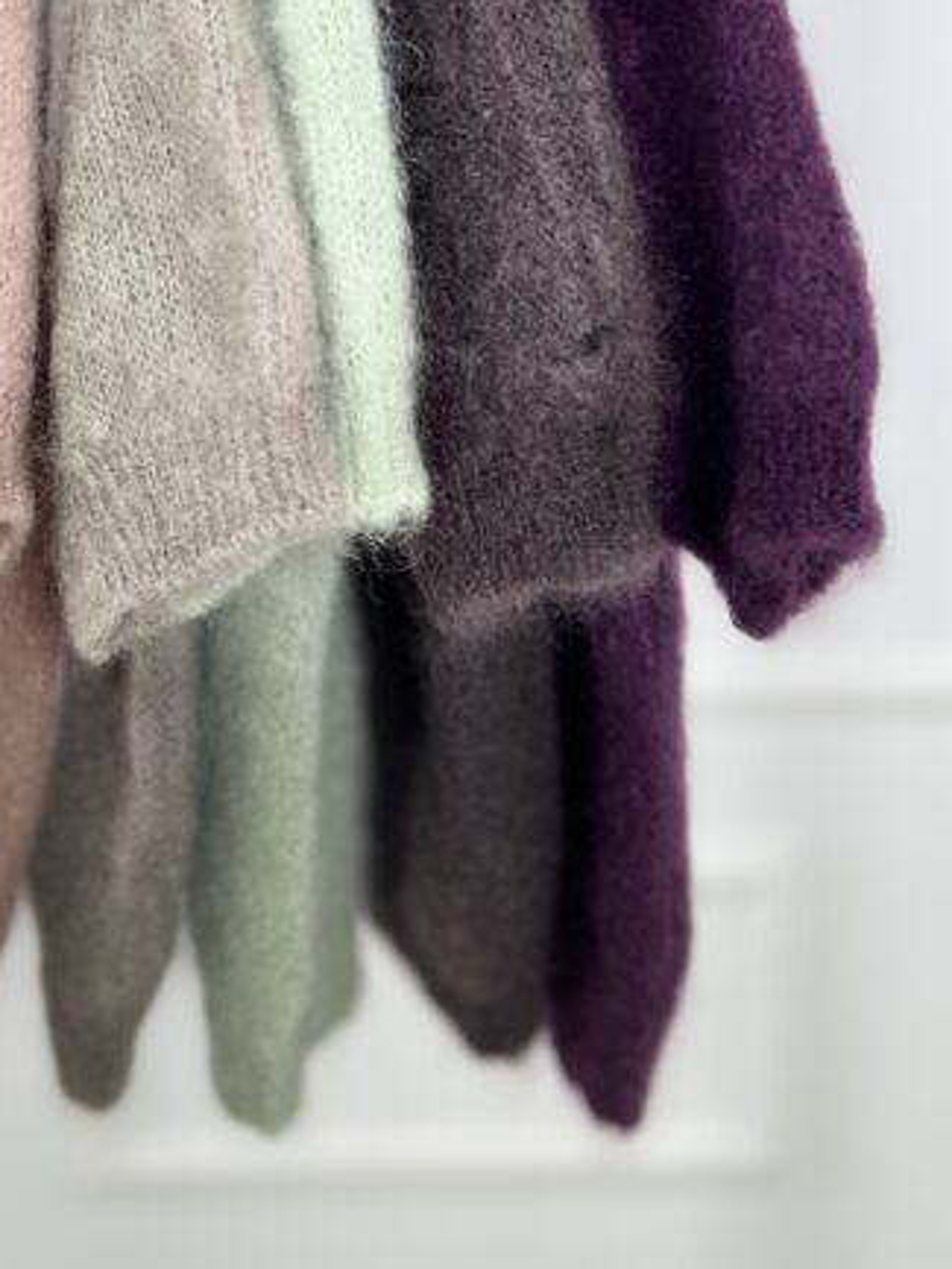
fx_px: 1759
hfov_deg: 29.5
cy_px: 108
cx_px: 170
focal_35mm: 48
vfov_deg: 36.9
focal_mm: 5.7
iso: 40
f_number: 1.5
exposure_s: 1/100
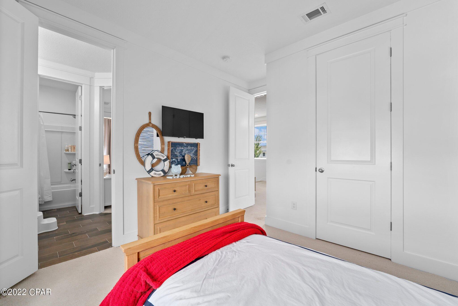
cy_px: 153
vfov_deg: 81.2
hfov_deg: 104.3
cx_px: 229
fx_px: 178
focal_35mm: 14
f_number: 8
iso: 400
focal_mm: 14
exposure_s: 1/8
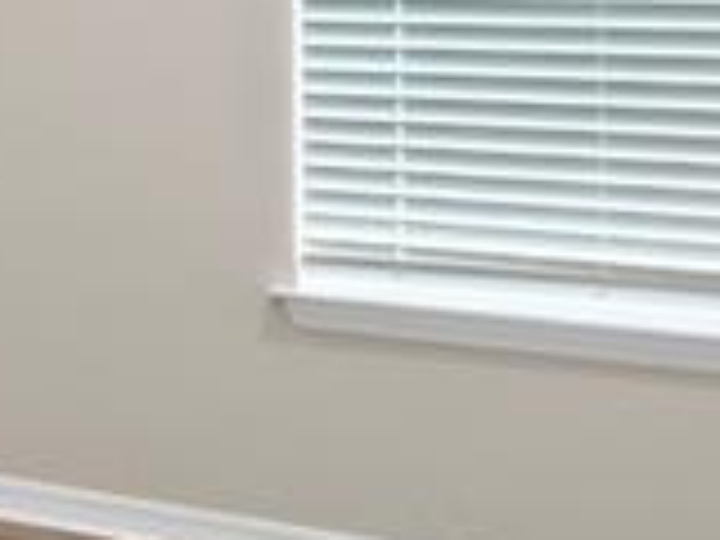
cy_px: -68
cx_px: -1148
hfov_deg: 13.4
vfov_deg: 15.6
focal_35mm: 92
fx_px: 1914
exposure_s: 1.3
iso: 100
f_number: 8
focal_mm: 10
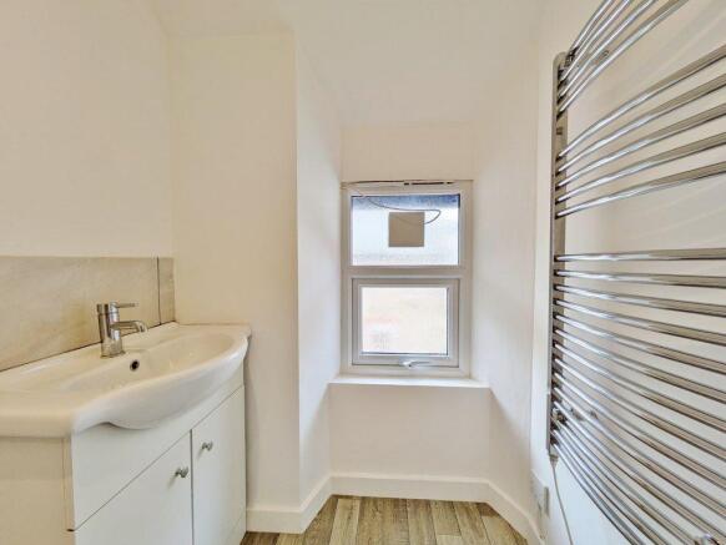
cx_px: 363
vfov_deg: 85.7
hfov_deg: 102.0
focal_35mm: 14
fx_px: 294
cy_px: 272
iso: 43
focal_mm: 1.83
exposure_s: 1/173
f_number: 2.2
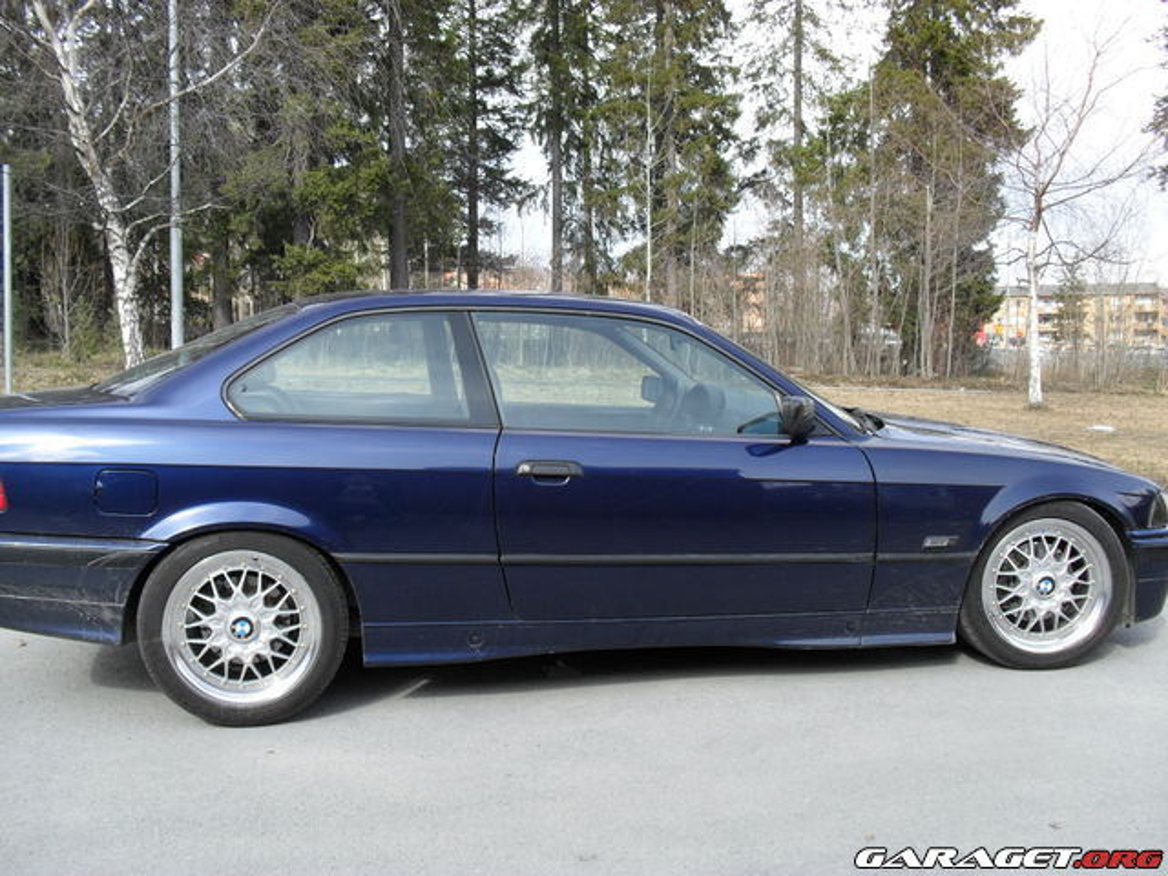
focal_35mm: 35
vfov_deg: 40.7
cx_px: 584
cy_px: 438
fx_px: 1181
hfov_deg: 52.6
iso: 100
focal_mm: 6.3
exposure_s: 1/500
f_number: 3.2
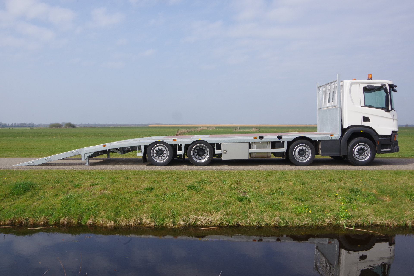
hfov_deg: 60.3
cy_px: 138
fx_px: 356
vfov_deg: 42.3
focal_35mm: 31
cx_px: 207
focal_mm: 21
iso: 200
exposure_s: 1/50
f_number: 22
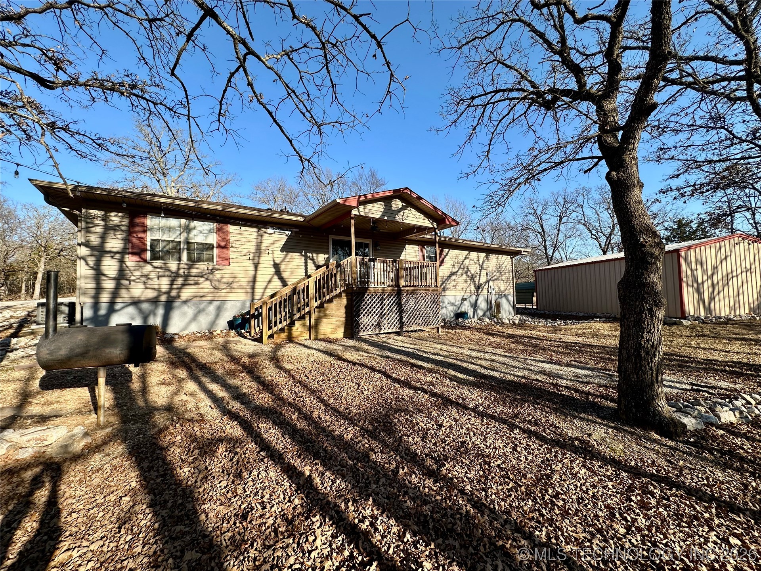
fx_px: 308
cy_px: 286
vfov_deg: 85.7
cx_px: 380
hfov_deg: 102.1
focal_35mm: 14
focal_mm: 2.22
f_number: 2.2
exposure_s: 1/1043
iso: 40
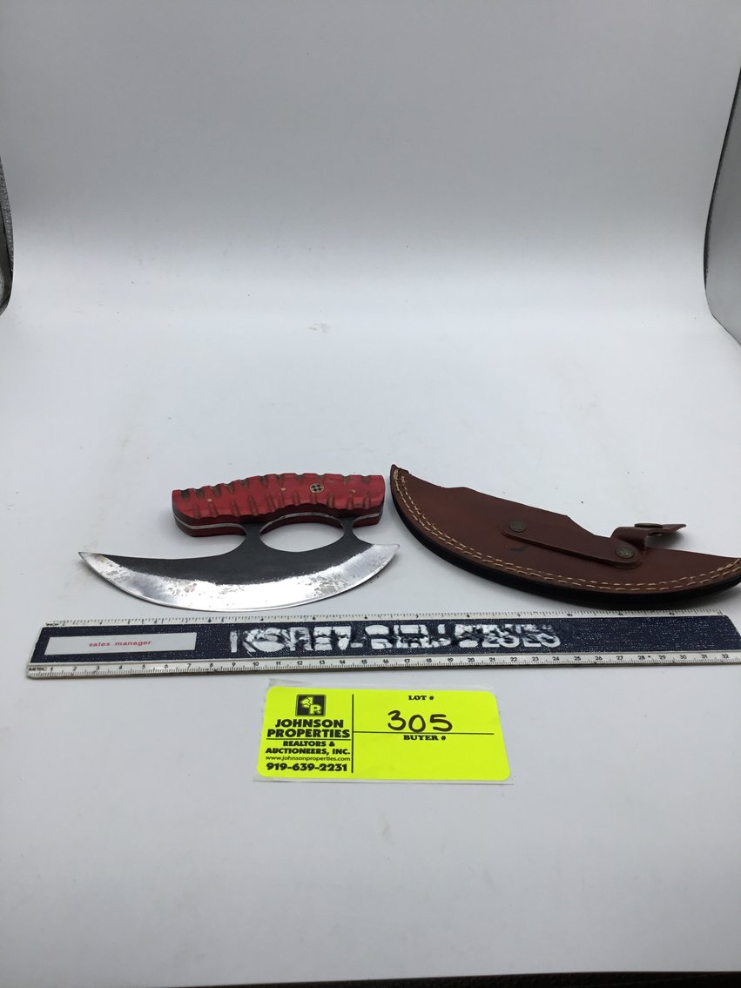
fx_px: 885
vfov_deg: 58.4
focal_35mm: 31
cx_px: 370
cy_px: 494
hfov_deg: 45.4
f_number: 2.4
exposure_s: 1/126
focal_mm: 3.3
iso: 25
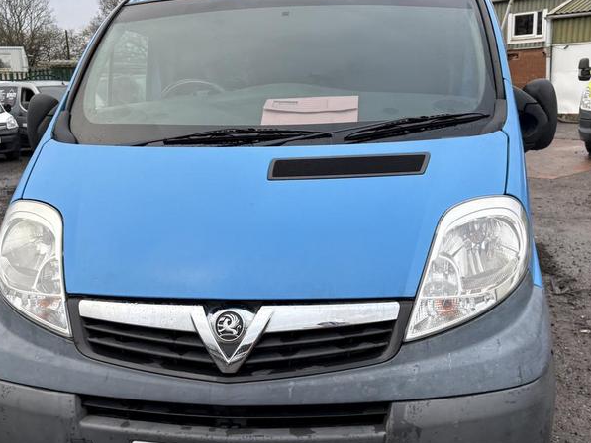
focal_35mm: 39
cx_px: 288
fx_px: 666
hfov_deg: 47.8
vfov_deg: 36.8
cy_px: 242
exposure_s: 1/354
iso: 50
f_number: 1.6
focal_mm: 5.96
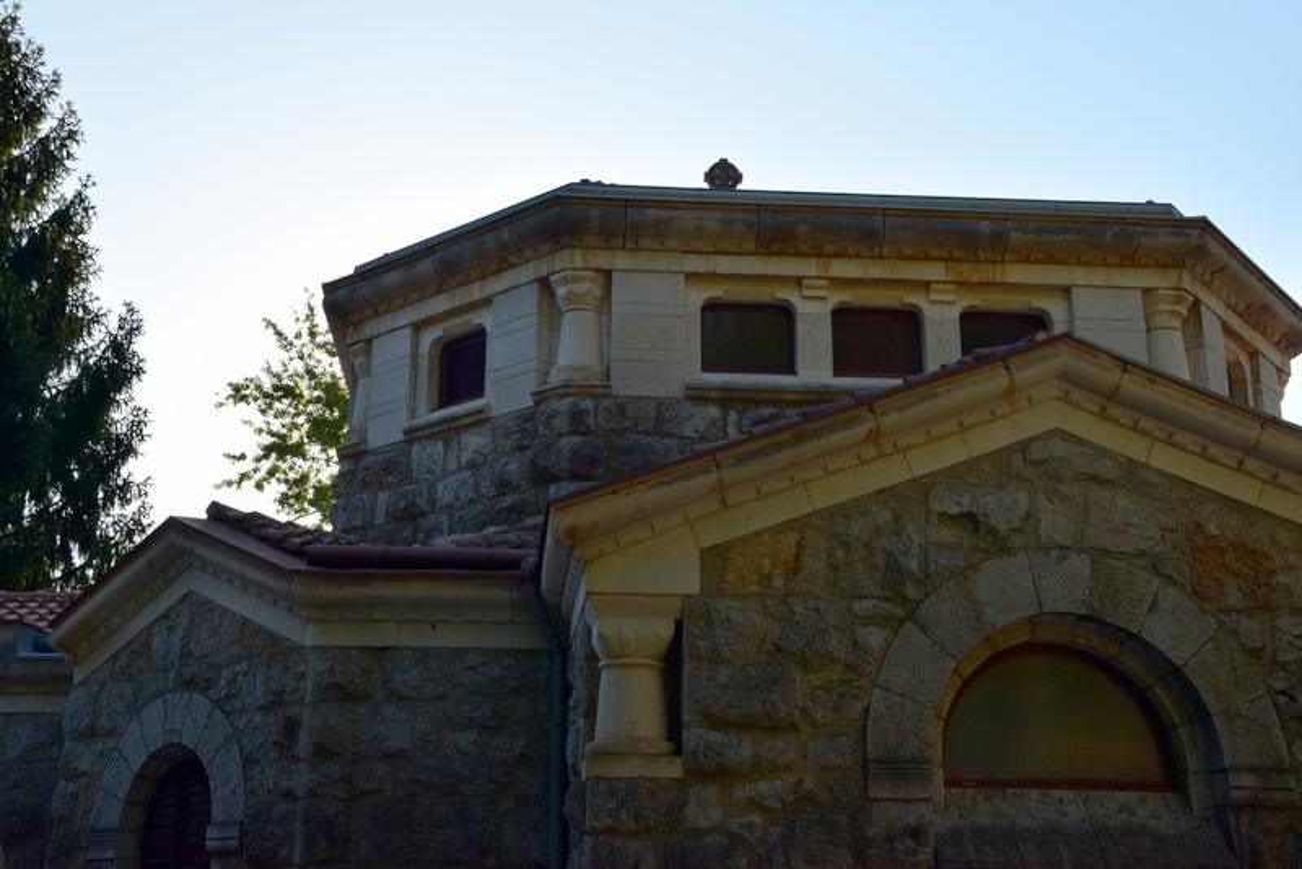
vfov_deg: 31.9
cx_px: 651
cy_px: 434
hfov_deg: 46.4
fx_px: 1519
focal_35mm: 42
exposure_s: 1/250
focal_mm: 28
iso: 400
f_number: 10
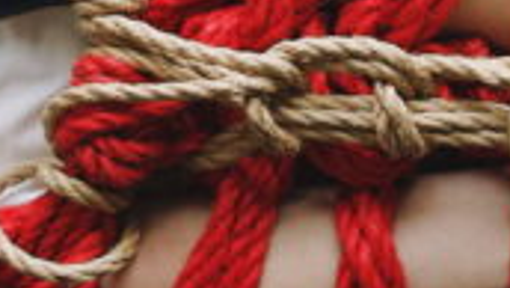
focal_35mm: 150
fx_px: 2030
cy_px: -15
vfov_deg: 8.1
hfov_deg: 14.3
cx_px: 305
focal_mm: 24
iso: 1000
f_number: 2.8
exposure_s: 1/100
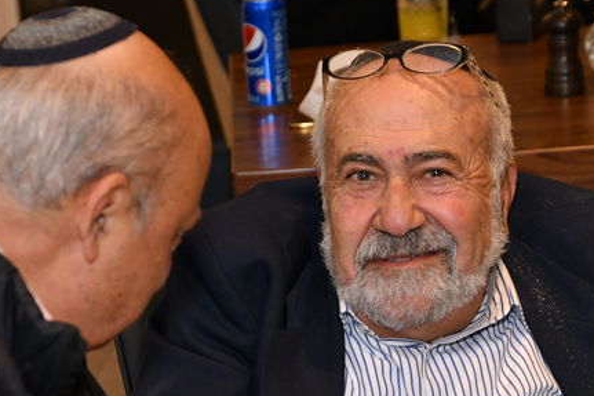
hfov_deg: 10.5
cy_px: 446
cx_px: 208
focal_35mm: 195
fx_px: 3216
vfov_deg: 7.0
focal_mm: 60
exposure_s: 1/250
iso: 1000
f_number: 3.5
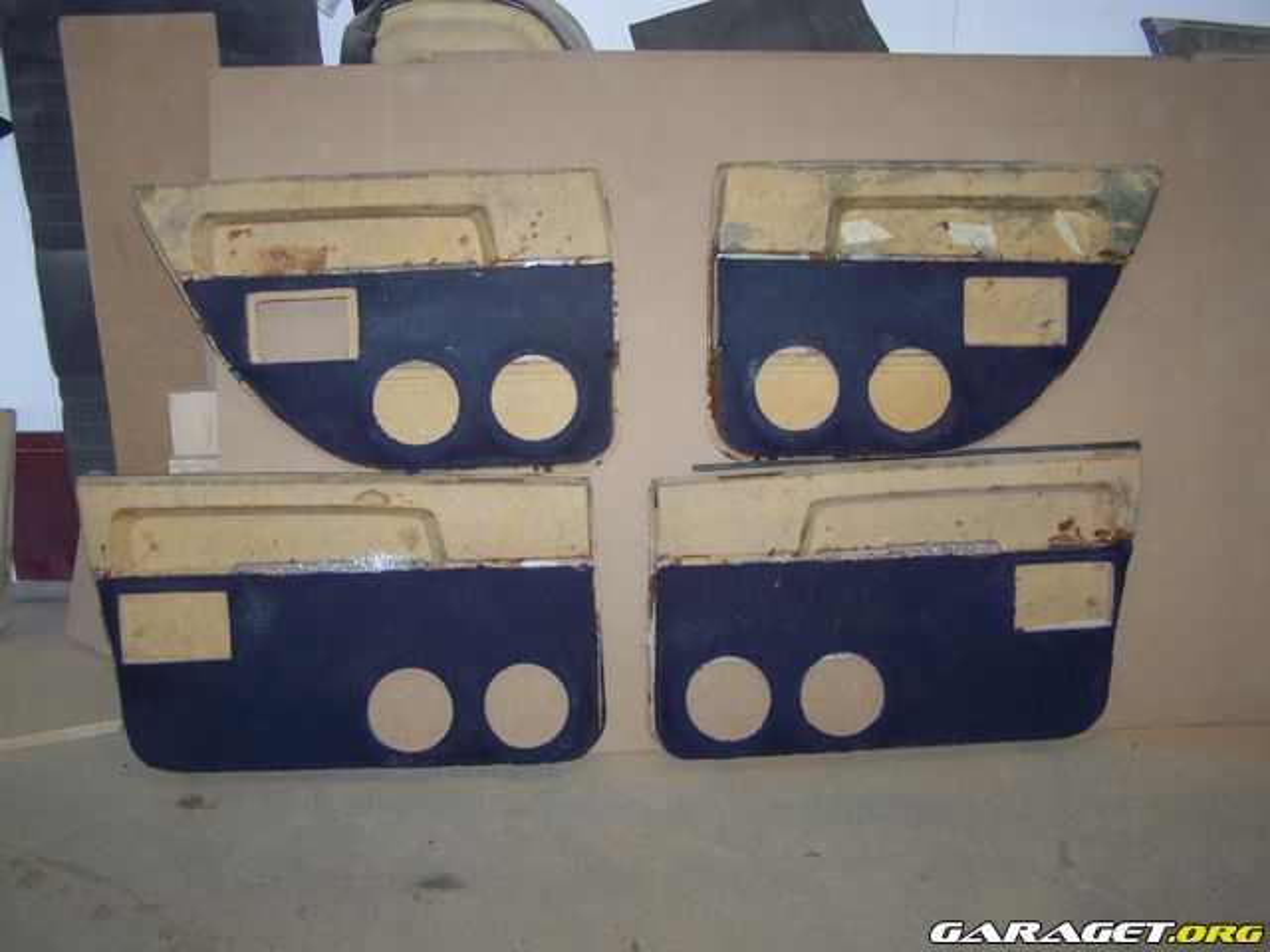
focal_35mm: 38
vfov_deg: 37.7
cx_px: 635
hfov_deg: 49.0
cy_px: 476
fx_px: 1394
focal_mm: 6.3
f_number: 2.8
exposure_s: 1/60
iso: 80
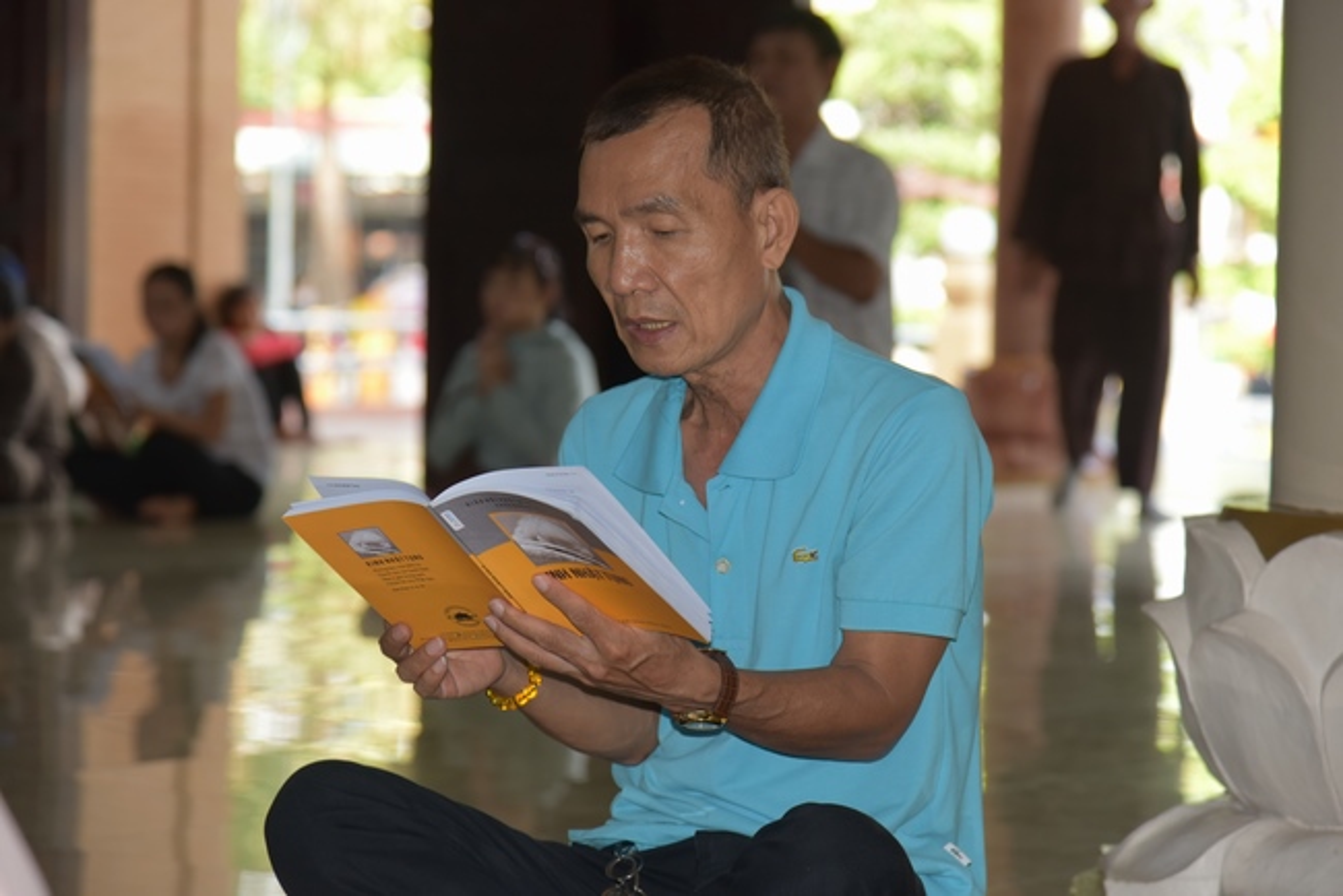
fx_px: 4478
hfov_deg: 17.1
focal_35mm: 120
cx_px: 672
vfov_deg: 11.4
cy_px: 448
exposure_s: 1/200
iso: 640
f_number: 4.5
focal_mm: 120
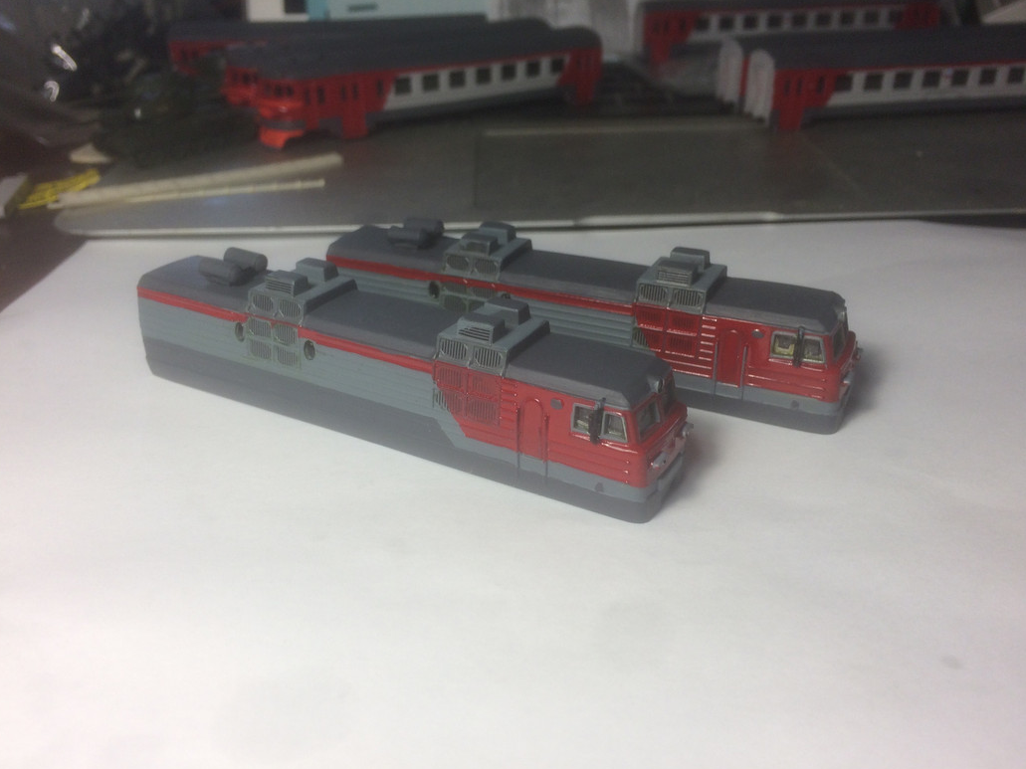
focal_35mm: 30
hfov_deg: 60.0
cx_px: 516
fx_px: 889
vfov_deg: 46.8
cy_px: 376
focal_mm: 4.15
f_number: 2.2
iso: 50
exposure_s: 1/100
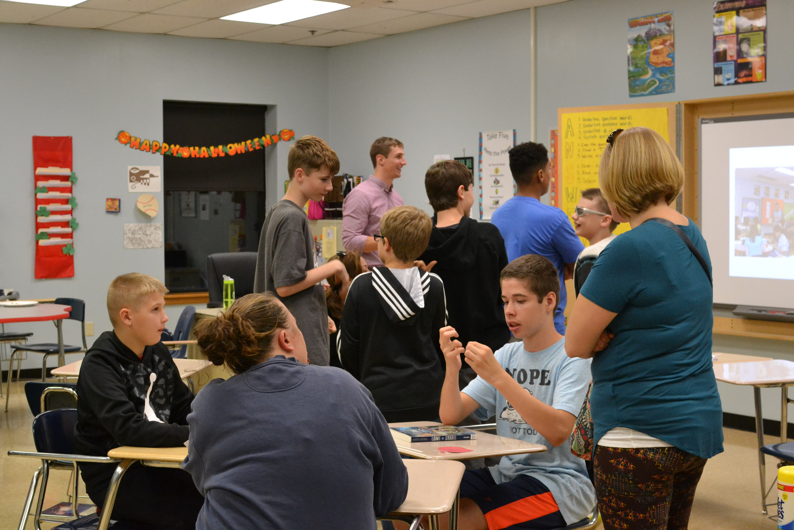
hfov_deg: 37.9
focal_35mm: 52
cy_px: 265
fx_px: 1158
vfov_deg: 25.8
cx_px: 397
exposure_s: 1/60
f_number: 6.3
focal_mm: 35
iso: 2200
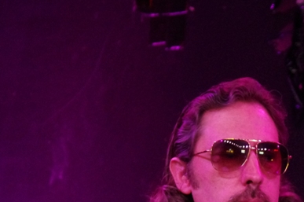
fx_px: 2943
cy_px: 259
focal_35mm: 349
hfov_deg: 5.9
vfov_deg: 3.9
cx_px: 311
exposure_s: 1/30
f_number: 4.5
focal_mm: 87.5
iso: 2500
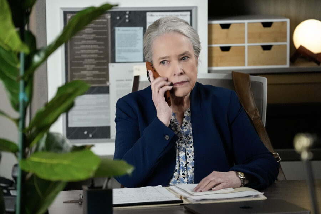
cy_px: 107
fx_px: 1542
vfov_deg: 7.9
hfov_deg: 11.9
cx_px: 160
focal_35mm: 173
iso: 6400
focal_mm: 173
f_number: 3.5
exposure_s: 1/200
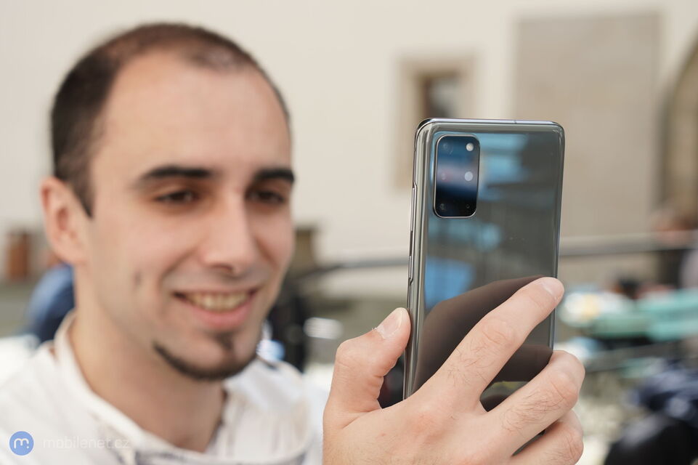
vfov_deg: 24.6
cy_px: 232
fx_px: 1066
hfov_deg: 36.3
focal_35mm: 55
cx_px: 349
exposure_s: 1/160
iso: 100
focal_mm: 55
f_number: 5.6
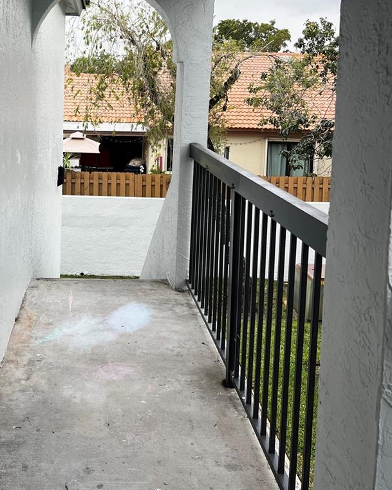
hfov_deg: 36.8
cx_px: 116
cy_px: 143
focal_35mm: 40
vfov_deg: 44.7
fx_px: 580
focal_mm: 5.7
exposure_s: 1/490
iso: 50
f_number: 1.5
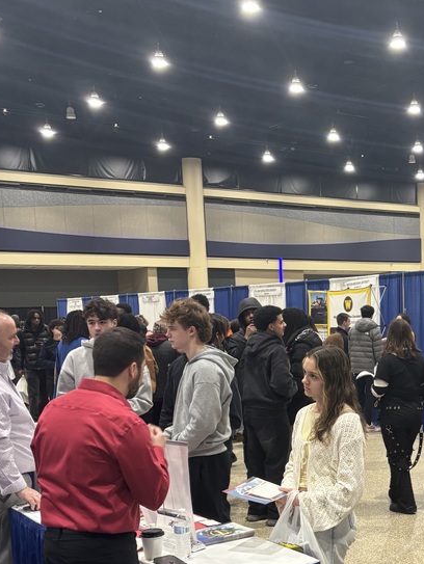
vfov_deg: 37.9
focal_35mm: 49
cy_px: 424
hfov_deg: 29.1
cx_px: 336
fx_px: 799
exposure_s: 1/60
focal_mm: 5.96
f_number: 1.6
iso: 160
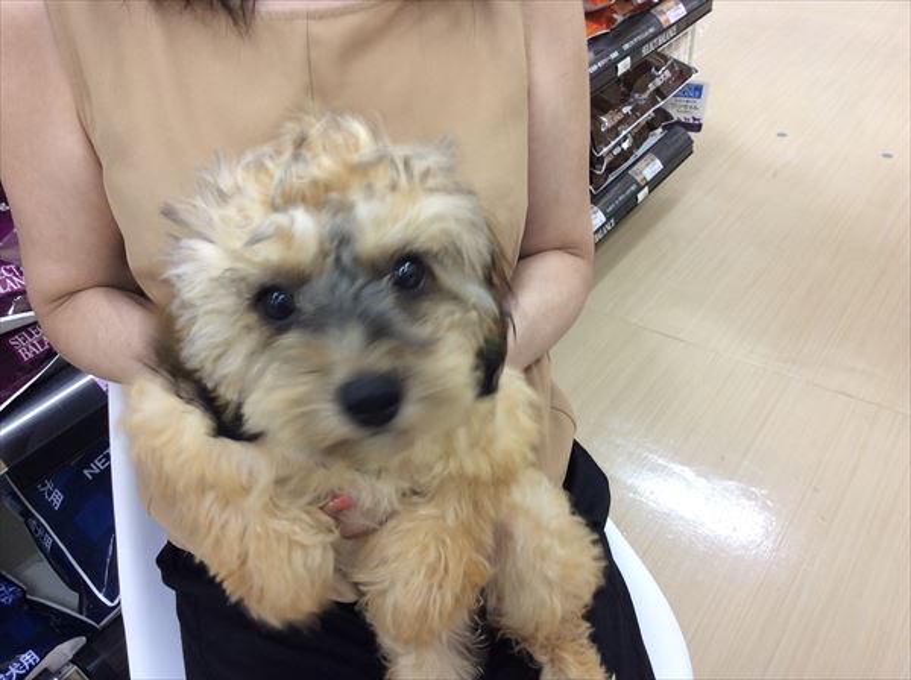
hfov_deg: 56.9
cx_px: 456
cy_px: 340
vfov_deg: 44.0
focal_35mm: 32
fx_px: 841
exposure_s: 1/24
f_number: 2.4
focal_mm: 3.3
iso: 50
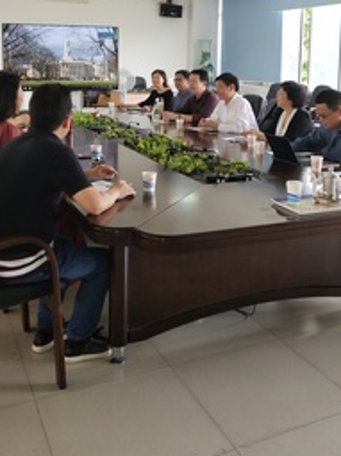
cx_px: 205
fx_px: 618
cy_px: 118
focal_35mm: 47
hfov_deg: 30.8
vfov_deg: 39.4
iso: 161
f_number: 1.8
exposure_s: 1/50
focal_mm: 3.95
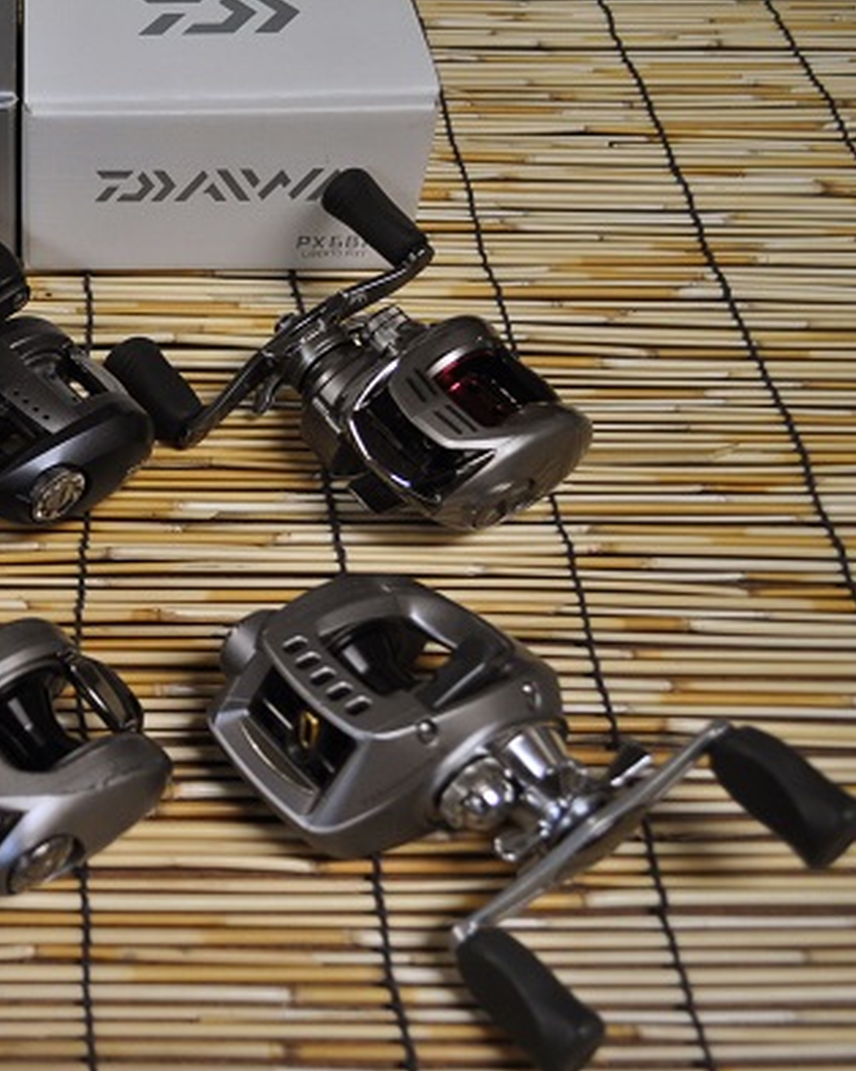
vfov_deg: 40.3
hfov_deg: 30.6
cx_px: 14
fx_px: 1457
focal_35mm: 46
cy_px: 519
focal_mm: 20
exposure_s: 1/60
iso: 640
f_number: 4
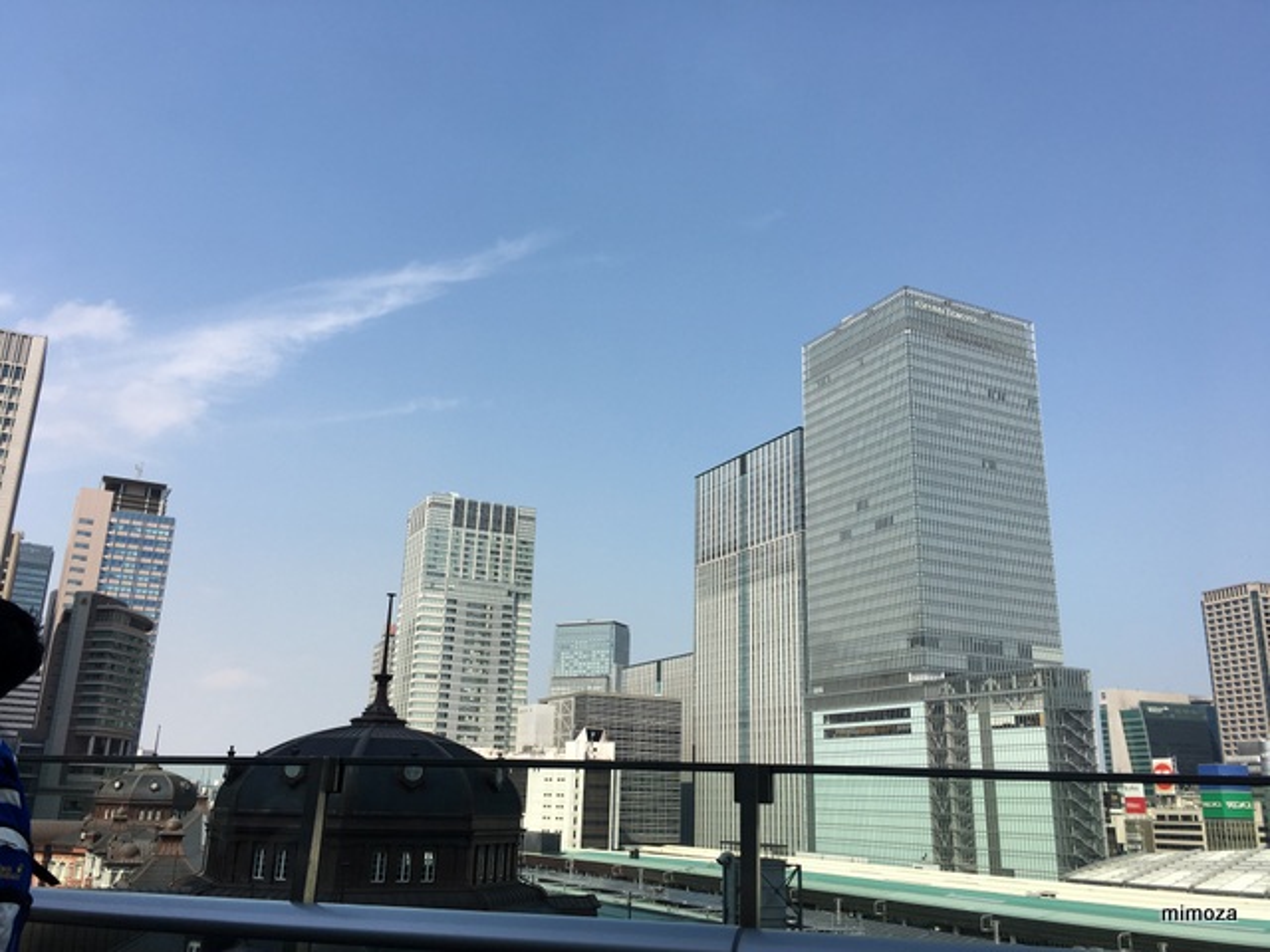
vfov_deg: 48.2
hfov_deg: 61.7
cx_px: 635
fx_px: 1064
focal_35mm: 29
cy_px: 476
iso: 25
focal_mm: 4.15
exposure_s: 1/1709
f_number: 2.2
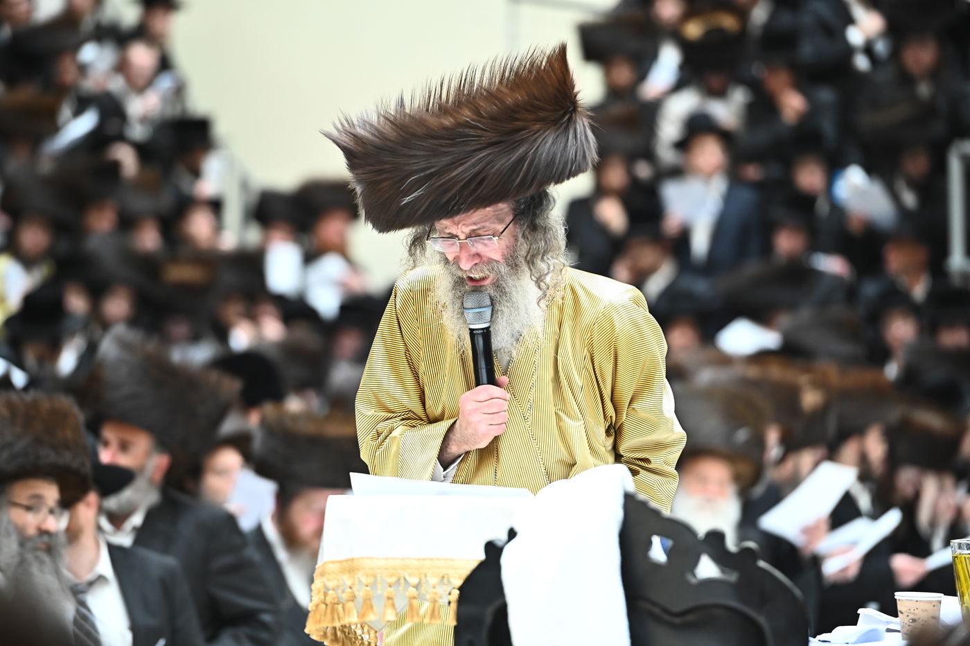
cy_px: 323
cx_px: 485
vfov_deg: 6.9
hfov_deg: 10.3
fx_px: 5386
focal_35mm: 200
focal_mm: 200
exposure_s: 1/250
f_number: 4
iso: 2000
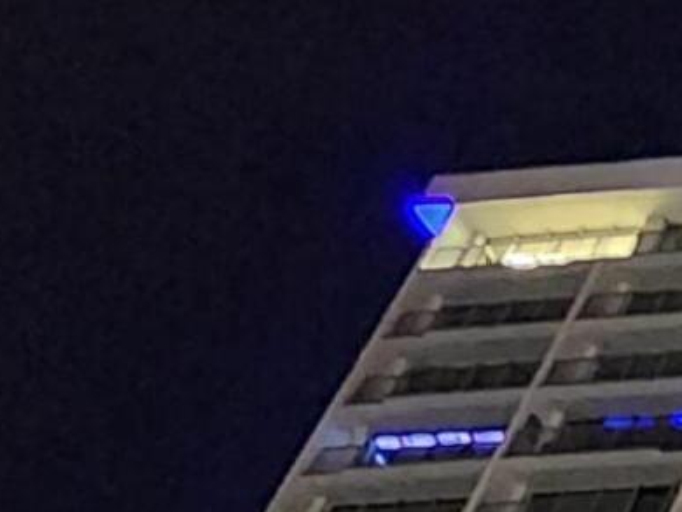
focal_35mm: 96
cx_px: 1750
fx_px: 1893
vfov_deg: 13.2
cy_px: 1034
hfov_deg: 13.3
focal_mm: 2.2
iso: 1600
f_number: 2.2
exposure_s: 1/24
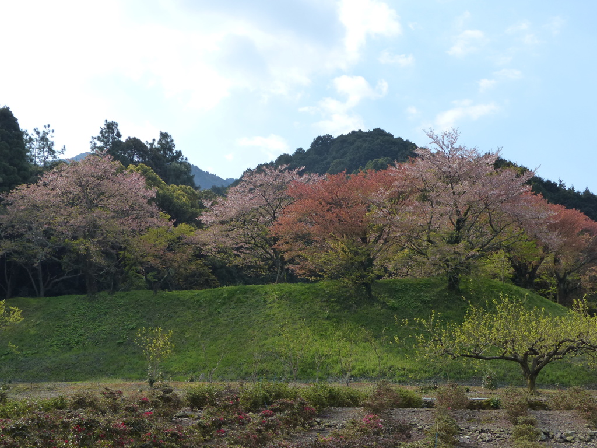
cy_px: 224
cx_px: 298
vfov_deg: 29.7
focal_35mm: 49
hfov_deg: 38.9
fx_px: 845
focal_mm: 8.7
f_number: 4
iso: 160
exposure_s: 1/640
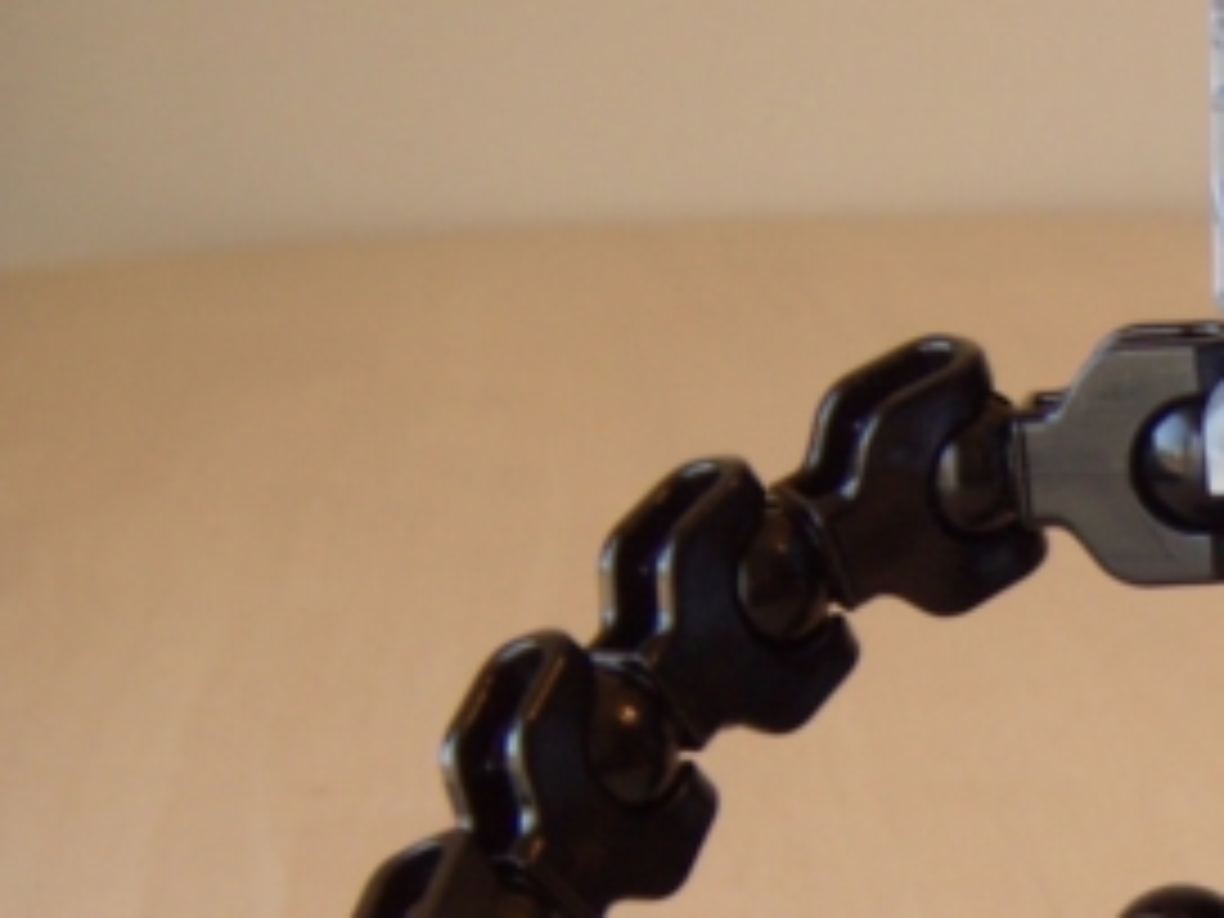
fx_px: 3430
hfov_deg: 19.2
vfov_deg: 15.0
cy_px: 882
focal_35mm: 97
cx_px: 1436
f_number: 3.5
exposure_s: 1/30.3
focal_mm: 6.4
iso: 70
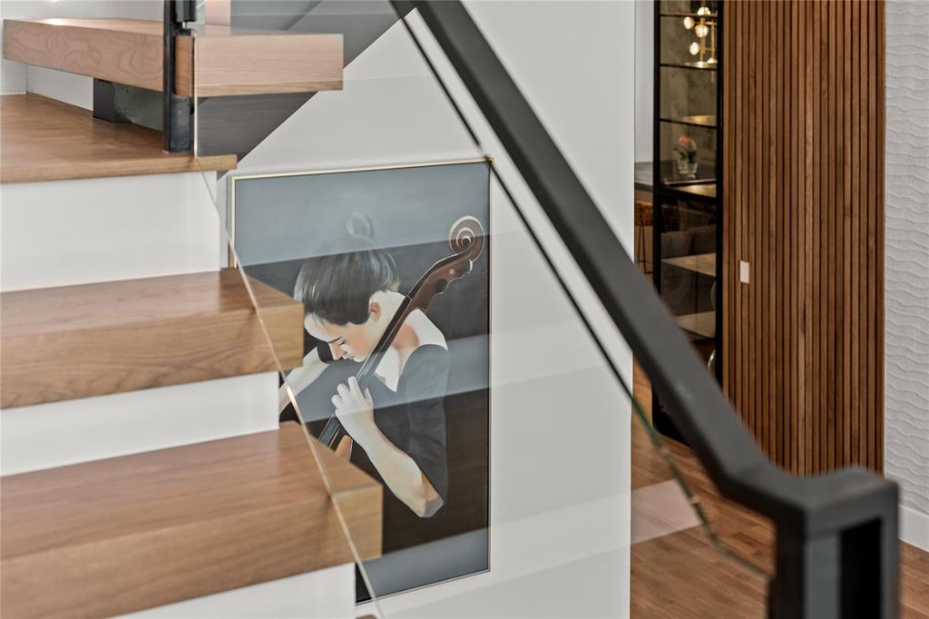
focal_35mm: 50
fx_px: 1290
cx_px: 464
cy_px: 310
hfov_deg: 39.6
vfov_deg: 27.0
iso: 400
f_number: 4
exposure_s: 1/100
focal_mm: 50
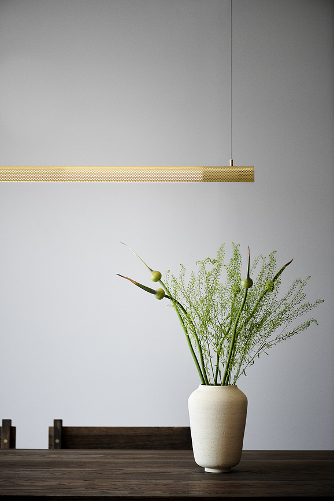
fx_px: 1461
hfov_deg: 13.0
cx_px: 167
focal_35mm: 105
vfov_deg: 19.5
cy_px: 250
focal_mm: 105
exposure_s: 1/50
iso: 200
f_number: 4
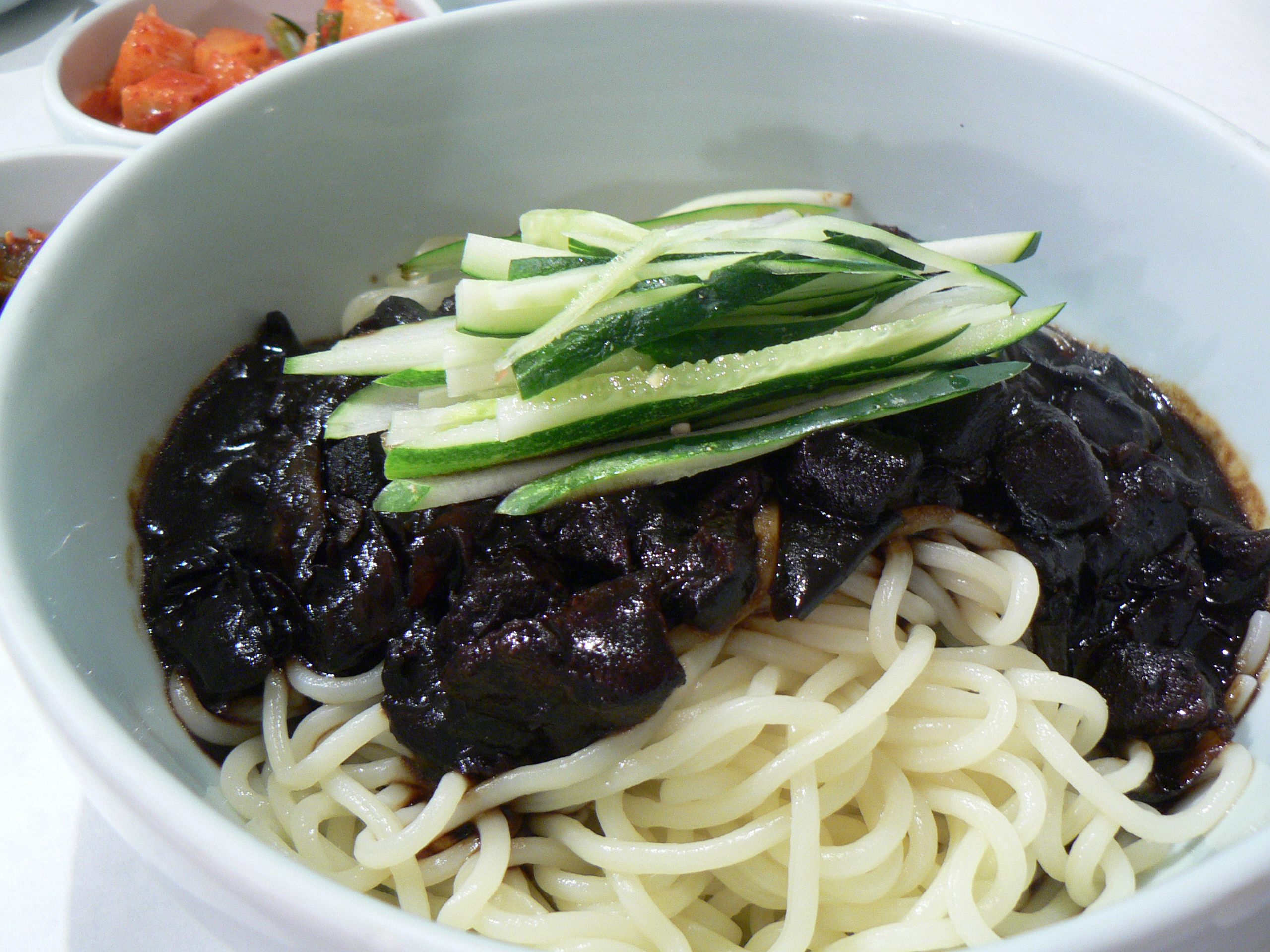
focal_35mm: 36
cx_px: 635
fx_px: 1321
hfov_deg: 51.4
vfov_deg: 39.7
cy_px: 476
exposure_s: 1
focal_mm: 6
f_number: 2.8
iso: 100
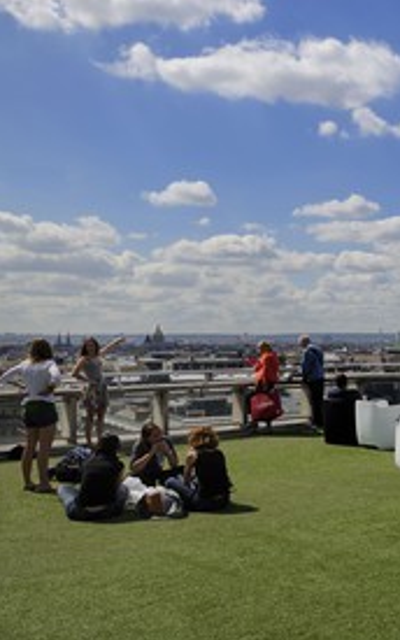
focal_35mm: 42
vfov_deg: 47.2
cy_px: 323
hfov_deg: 26.9
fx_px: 732
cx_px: 484
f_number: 18
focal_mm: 27
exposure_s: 1/160
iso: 200
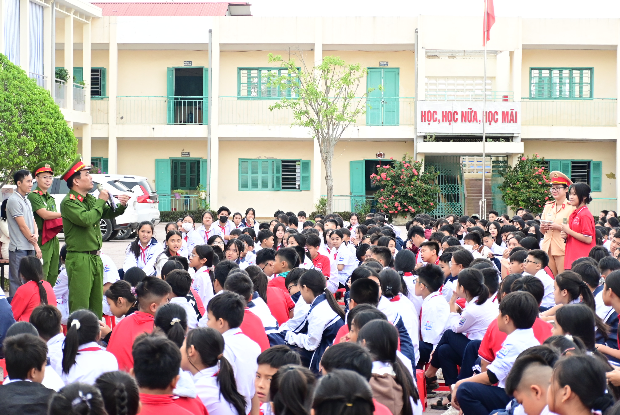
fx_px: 1603
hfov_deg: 21.9
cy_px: 208
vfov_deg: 14.7
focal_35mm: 93
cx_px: 310
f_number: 5
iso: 1250
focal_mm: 62
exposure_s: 1/200
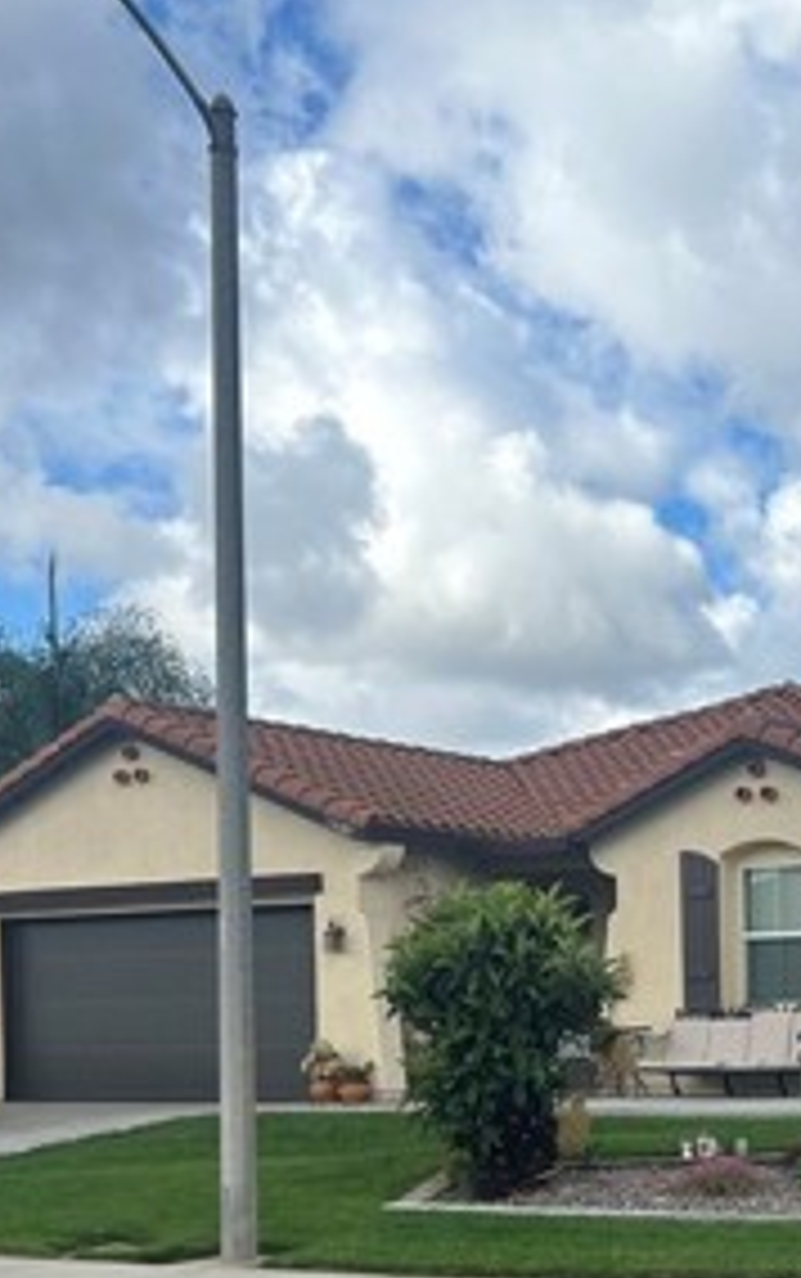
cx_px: 868
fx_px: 2161
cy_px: 1044
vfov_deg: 32.0
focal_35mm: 62
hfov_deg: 20.1
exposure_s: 1/3460
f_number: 1.5
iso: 50
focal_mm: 5.7
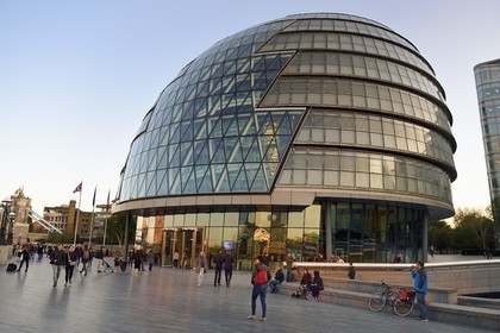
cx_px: 250
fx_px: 361
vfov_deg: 49.6
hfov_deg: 69.4
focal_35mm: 26
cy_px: 166
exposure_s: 1/250
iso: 200
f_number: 4
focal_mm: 26
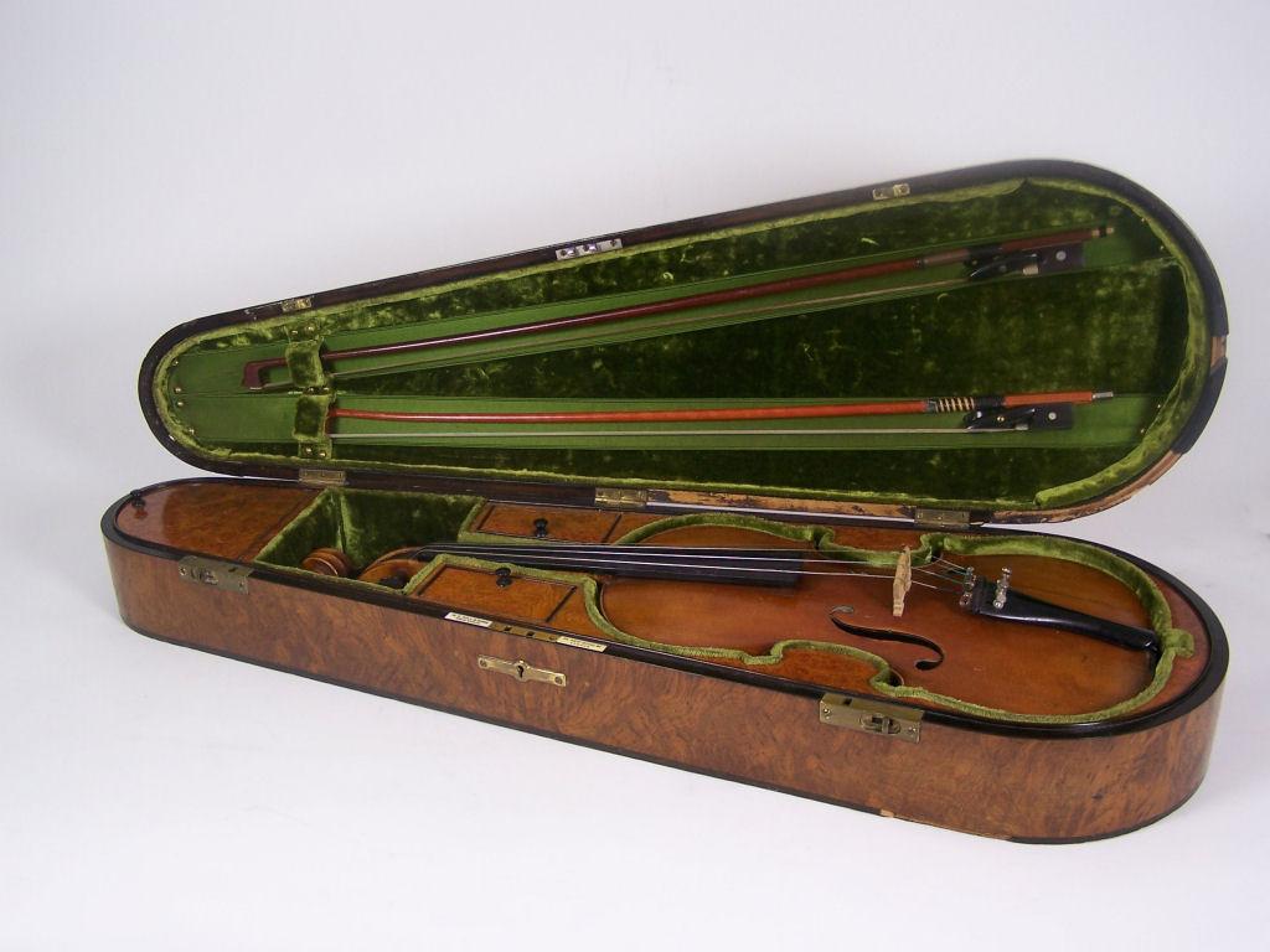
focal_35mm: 40
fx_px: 1468
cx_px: 635
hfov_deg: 46.8
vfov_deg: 36.0
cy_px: 476
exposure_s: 1/30
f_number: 2.8
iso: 80
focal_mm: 6.7
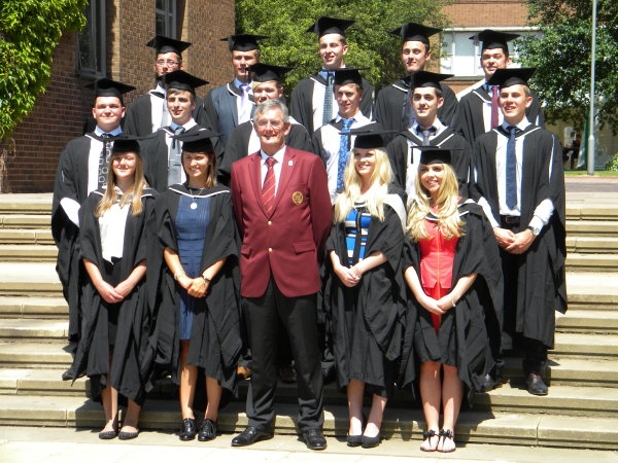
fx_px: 1482
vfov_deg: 17.8
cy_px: 232
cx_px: 309
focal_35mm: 83
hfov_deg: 23.6
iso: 80
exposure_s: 1/296
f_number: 4.5
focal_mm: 15.1
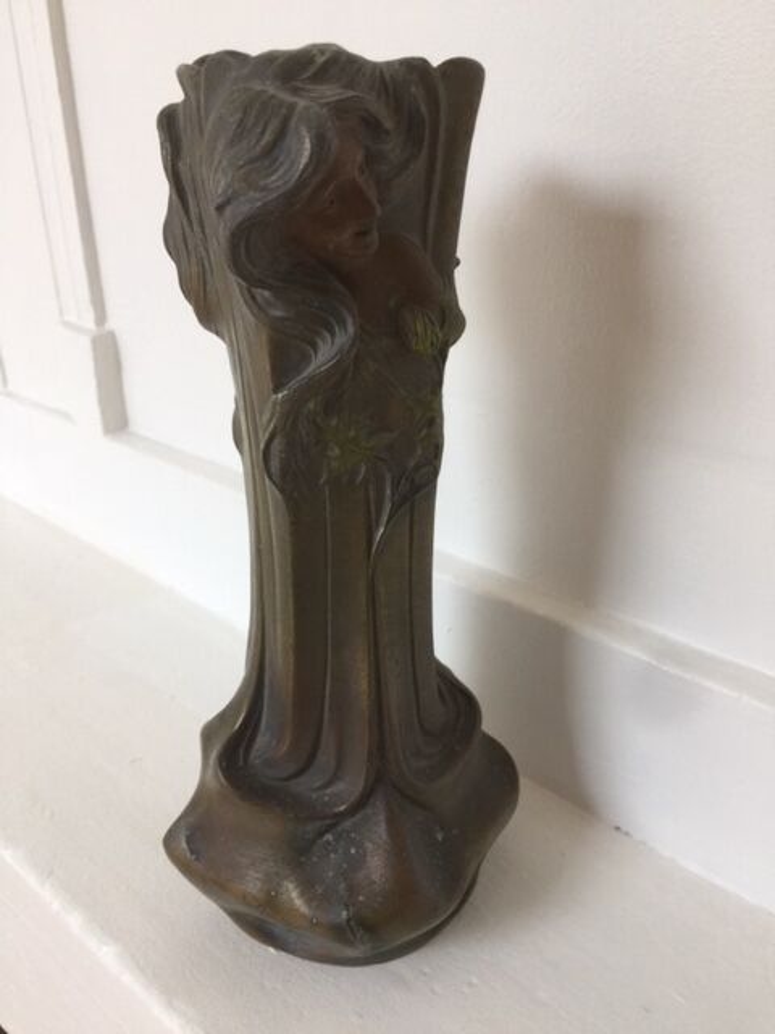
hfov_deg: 48.2
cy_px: 517
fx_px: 866
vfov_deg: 61.7
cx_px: 388
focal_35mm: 29
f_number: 2.2
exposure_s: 1/17
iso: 50
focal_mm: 4.15
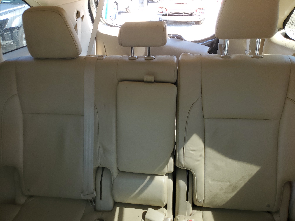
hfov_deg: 67.3
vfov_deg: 53.1
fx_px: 222
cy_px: 110
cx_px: 148
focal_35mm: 26
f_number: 1.5
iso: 50
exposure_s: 1/175
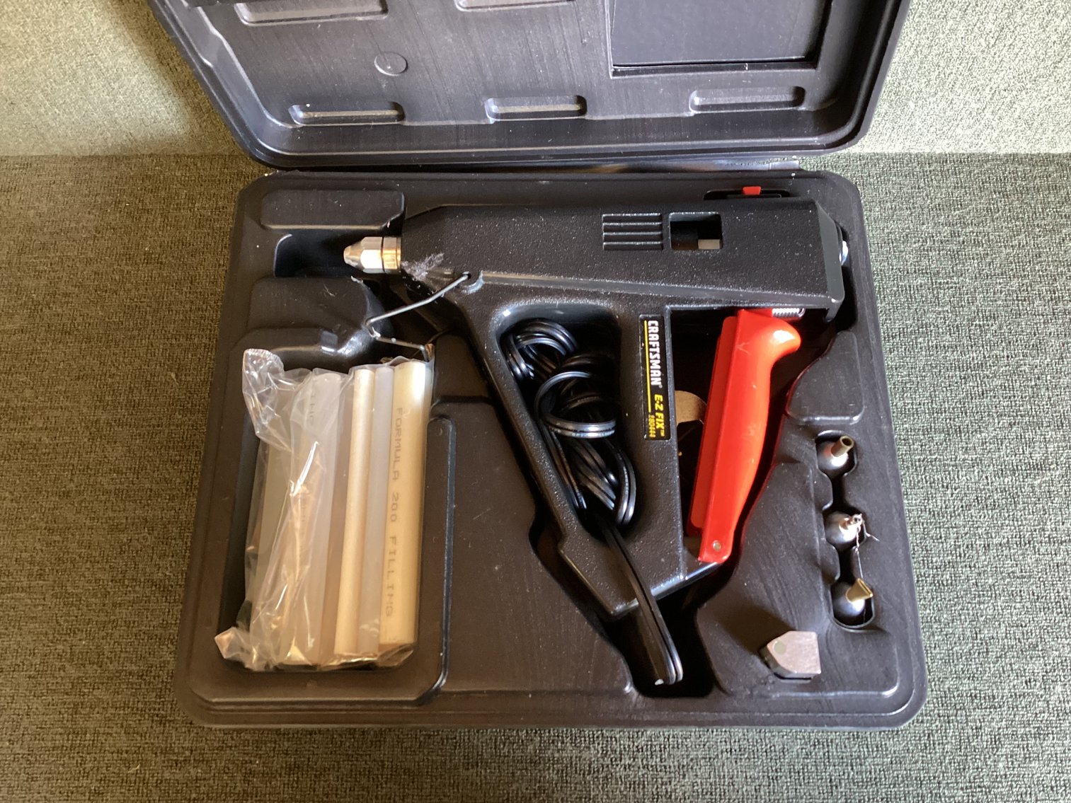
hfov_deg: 58.3
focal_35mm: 31
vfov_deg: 45.4
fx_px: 959
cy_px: 402
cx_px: 536
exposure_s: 1/25
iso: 400
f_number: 2.4
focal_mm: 3.3
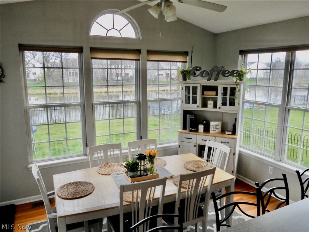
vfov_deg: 49.7
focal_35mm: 28
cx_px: 154
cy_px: 116
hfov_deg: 63.4
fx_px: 250
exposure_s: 1/200
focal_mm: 5
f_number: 2.8
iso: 100
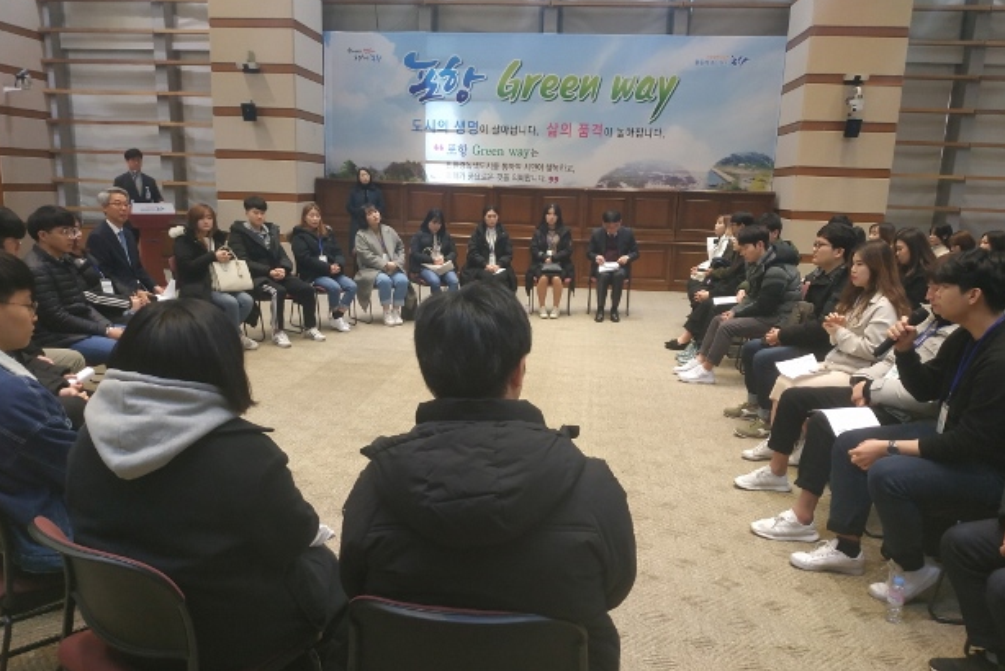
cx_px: 512
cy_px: 344
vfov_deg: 49.6
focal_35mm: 26
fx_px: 726
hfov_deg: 69.4
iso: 320
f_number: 1.9
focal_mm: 3.94
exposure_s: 1/24
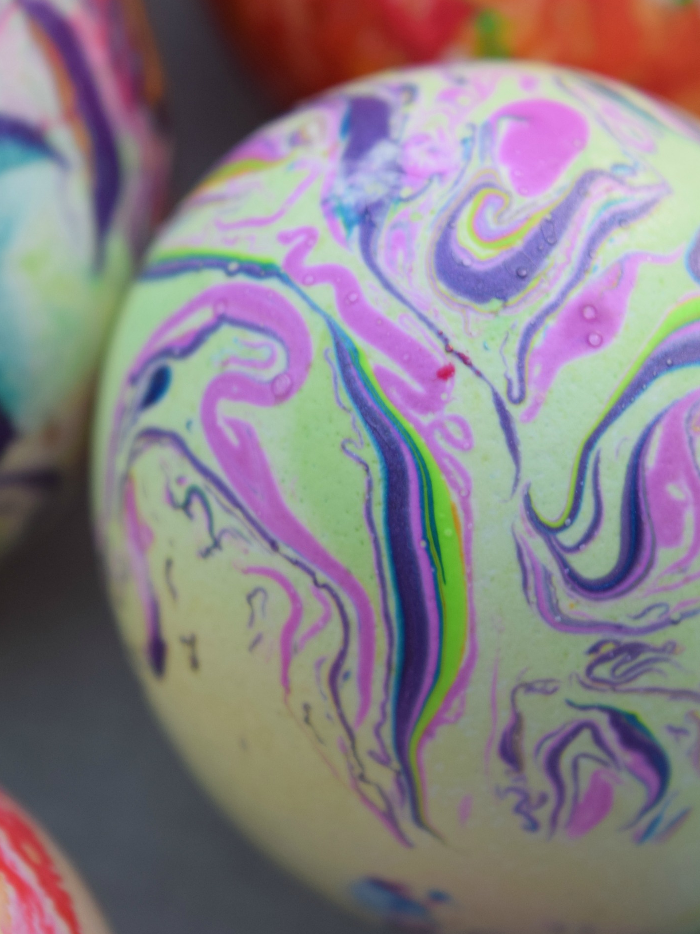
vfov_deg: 14.1
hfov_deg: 10.6
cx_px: 443
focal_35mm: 140
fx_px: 3771
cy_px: 416
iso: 400
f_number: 5.6
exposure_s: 1/100
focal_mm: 55
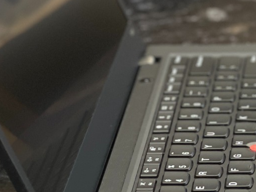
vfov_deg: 7.5
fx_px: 1471
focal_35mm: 199
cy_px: 42
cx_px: 205
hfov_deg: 9.9
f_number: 2.2
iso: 320
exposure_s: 1/40
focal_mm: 7.5
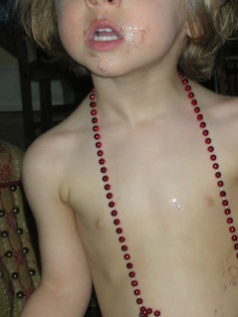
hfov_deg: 10.3
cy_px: 182
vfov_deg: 13.8
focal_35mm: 143
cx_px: 182
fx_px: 1312
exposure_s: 1/120
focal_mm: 14.3
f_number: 4.5
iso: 93
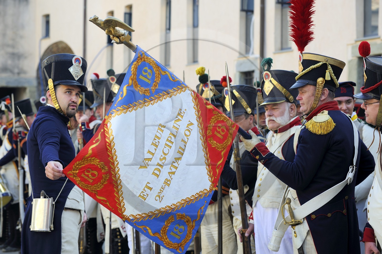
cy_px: 127
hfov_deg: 25.4
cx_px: 191
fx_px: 848
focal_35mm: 80
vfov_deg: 17.0
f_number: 5
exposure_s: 1/200
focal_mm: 80
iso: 200
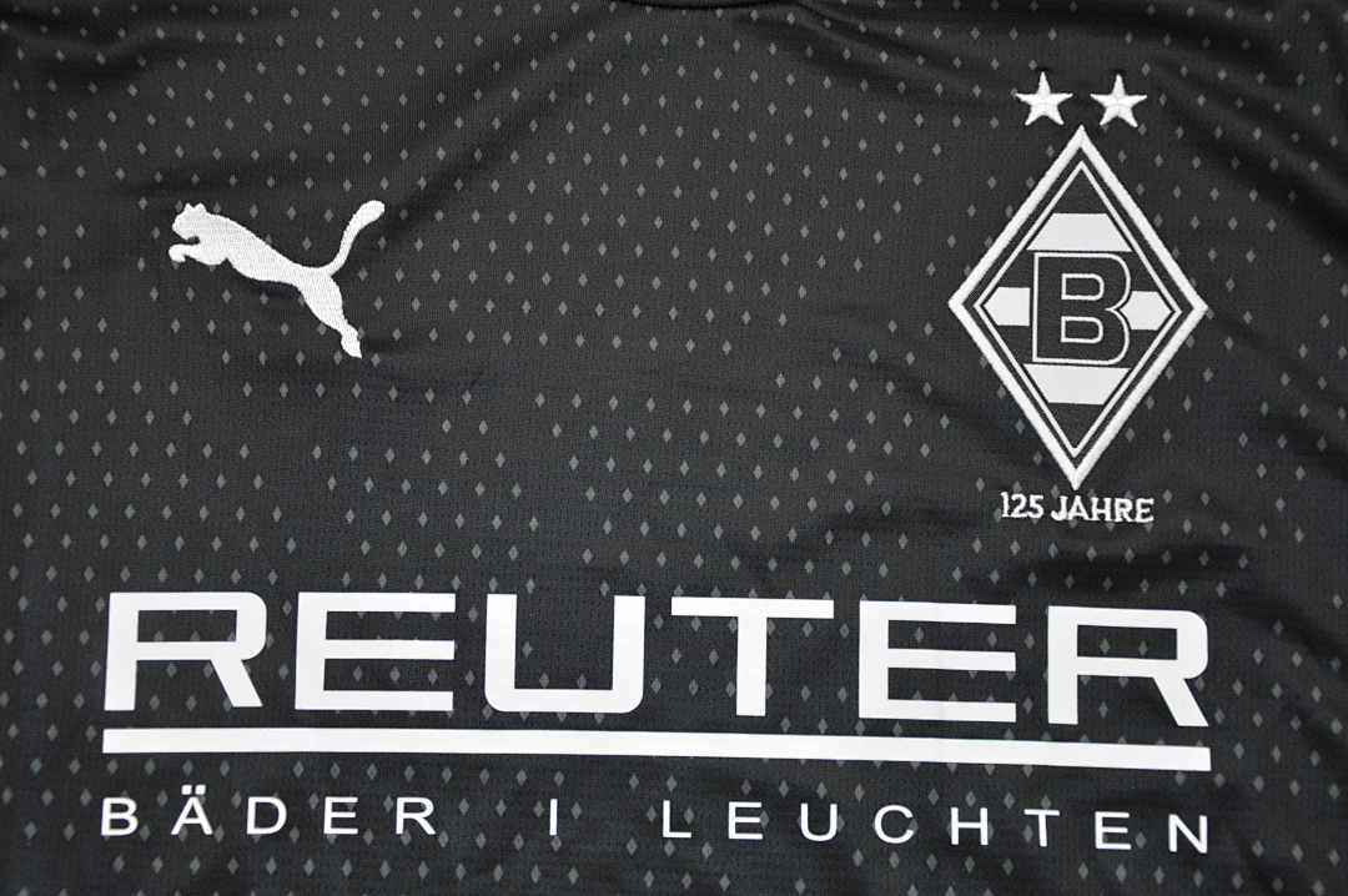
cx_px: 674
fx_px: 2525
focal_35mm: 68
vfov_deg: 20.1
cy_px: 448
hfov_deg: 29.9
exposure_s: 1/200
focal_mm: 45
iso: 400
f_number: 5
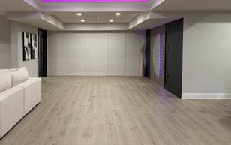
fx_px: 208
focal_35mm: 33
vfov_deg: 38.2
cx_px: 93
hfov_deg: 57.7
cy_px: 56
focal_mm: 6.76
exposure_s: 1/111
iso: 200
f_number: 1.78
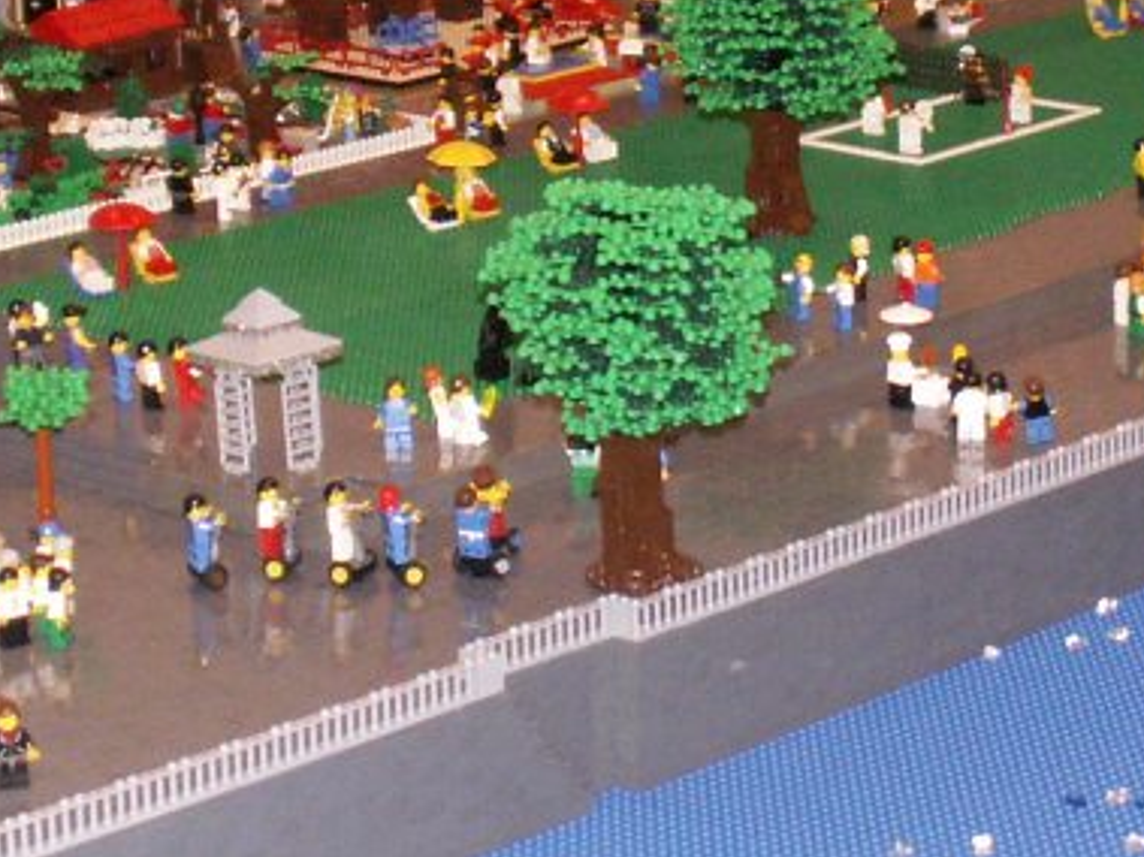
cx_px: 786
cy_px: 91
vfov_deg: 11.7
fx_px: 4163
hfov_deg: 15.6
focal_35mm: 126
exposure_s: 1/50
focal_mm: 5.86
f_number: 2.8
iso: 160
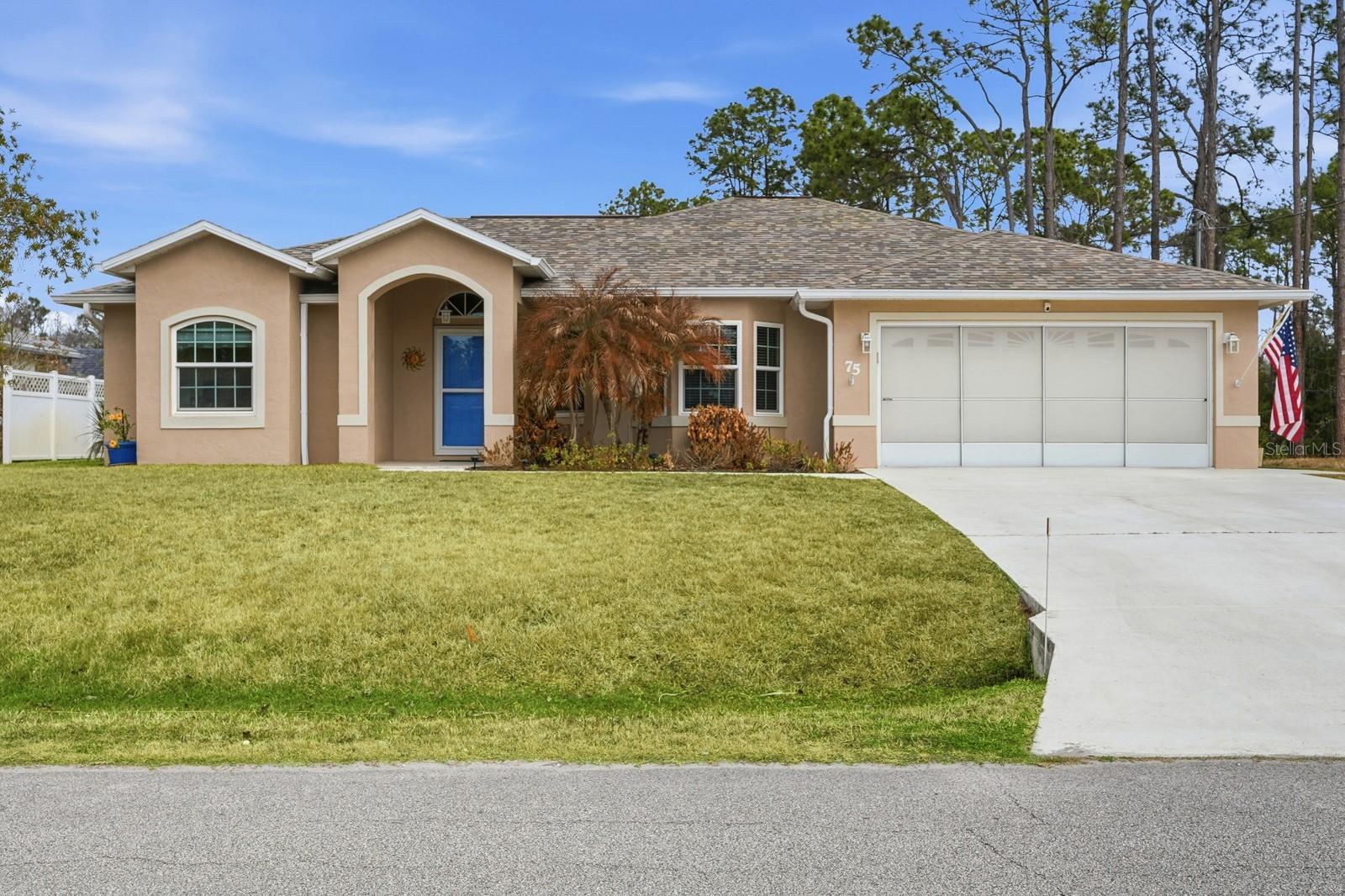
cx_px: 672
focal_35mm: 33
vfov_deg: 40.0
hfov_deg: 57.2
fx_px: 1233
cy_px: 448
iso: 160
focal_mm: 22.5
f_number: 4
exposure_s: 1/8000
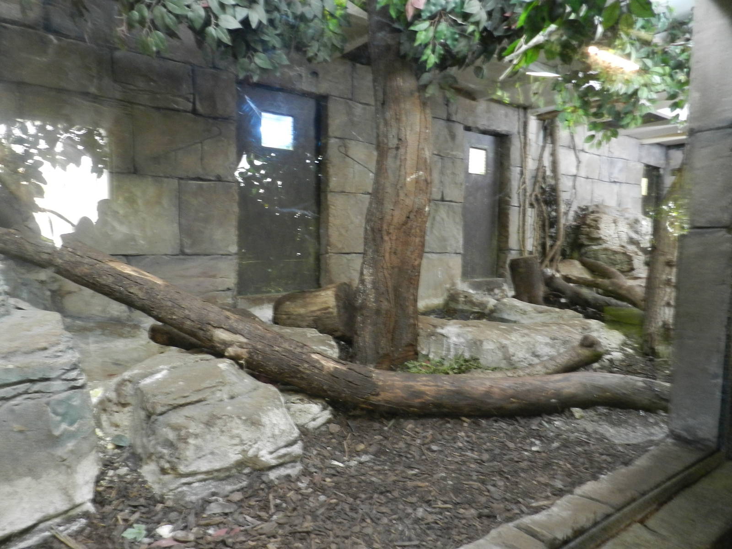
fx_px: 486
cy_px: 274
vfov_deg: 58.9
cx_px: 366
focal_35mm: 23
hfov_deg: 73.9
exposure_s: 1/5
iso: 400
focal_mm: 4
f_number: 3.4
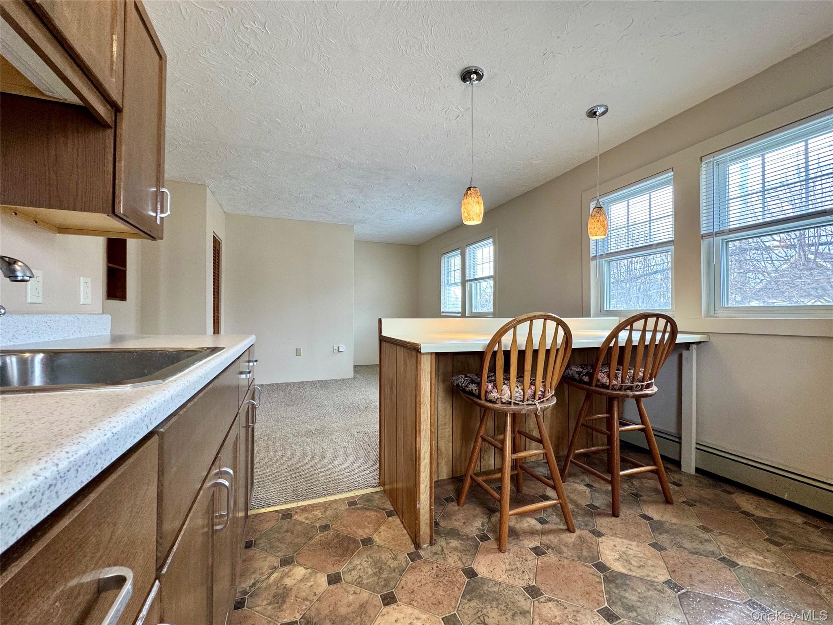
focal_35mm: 14
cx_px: 416
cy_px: 312
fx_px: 337
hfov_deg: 102.1
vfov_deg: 85.7
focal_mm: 2.22
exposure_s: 1/120
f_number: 2.2
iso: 125
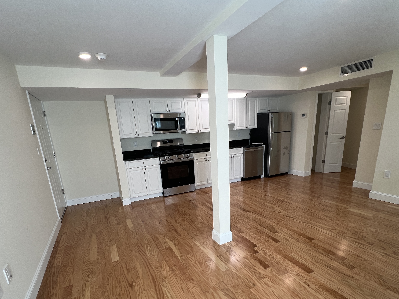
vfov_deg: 73.3
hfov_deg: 91.0
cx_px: 193
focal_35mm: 17
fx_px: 196
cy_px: 189
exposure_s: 1/120
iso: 64
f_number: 1.8
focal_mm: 1.57
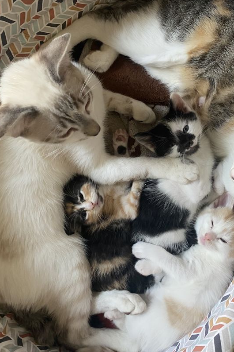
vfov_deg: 55.7
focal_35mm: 34
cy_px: 155
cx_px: 147
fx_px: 331
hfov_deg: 38.6
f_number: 1.8
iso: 320
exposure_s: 1/60
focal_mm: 4.25
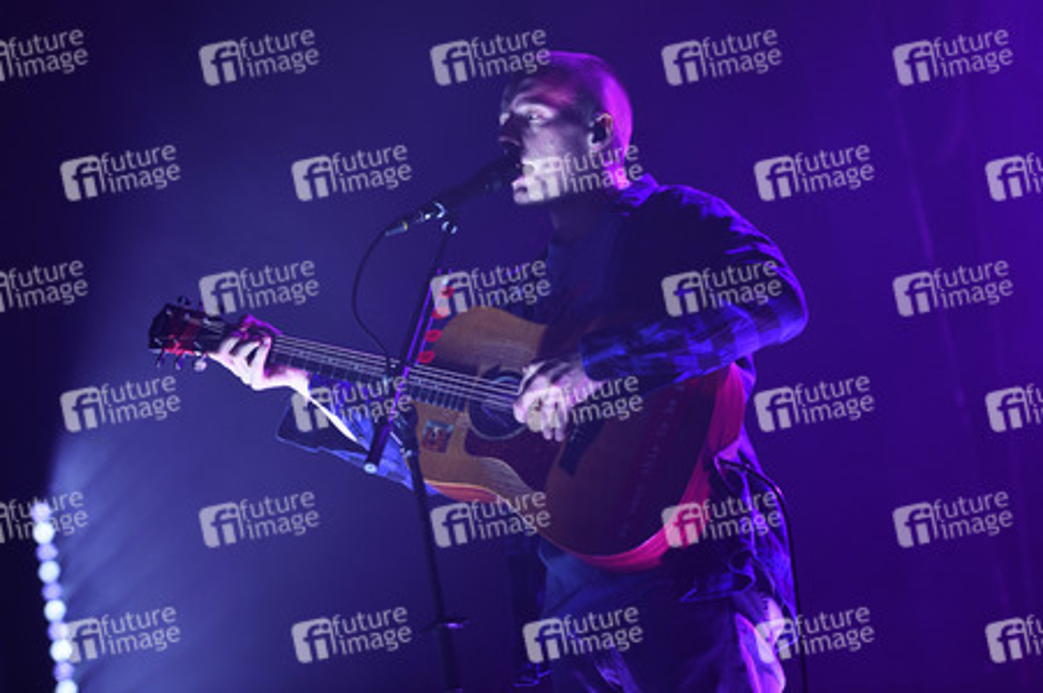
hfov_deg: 20.4
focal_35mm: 100
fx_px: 2895
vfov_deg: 13.7
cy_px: 346
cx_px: 522
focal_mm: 100
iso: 800
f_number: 3.5
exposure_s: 1/250
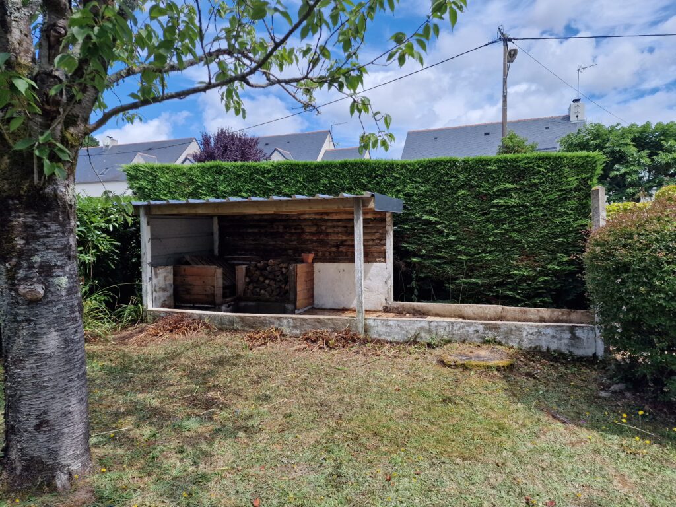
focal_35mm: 23
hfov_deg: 73.9
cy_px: 254
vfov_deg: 58.9
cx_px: 338
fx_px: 449
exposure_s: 1/694
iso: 50
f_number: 1.8
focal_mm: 6.4
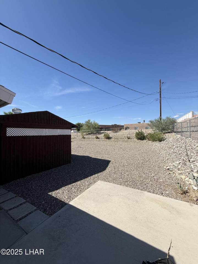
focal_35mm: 14
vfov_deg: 102.1
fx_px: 107
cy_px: 132
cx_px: 99
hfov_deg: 85.7
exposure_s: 1/2717
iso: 50
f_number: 2.2
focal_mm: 2.22
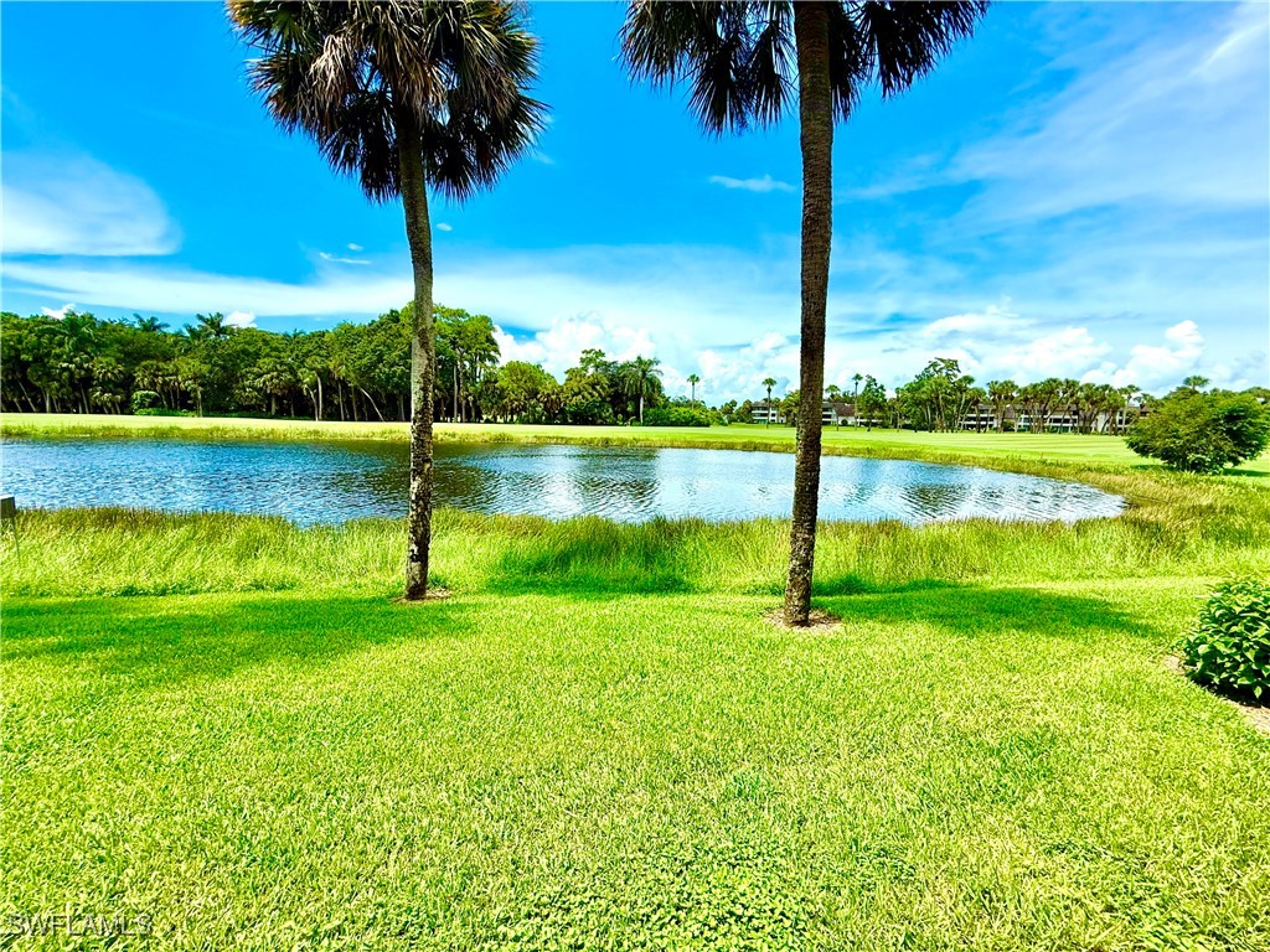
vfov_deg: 85.7
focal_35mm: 14
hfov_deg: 102.1
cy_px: 476
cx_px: 635
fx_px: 514
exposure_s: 1/1745
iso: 50
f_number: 2.2
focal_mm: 2.22
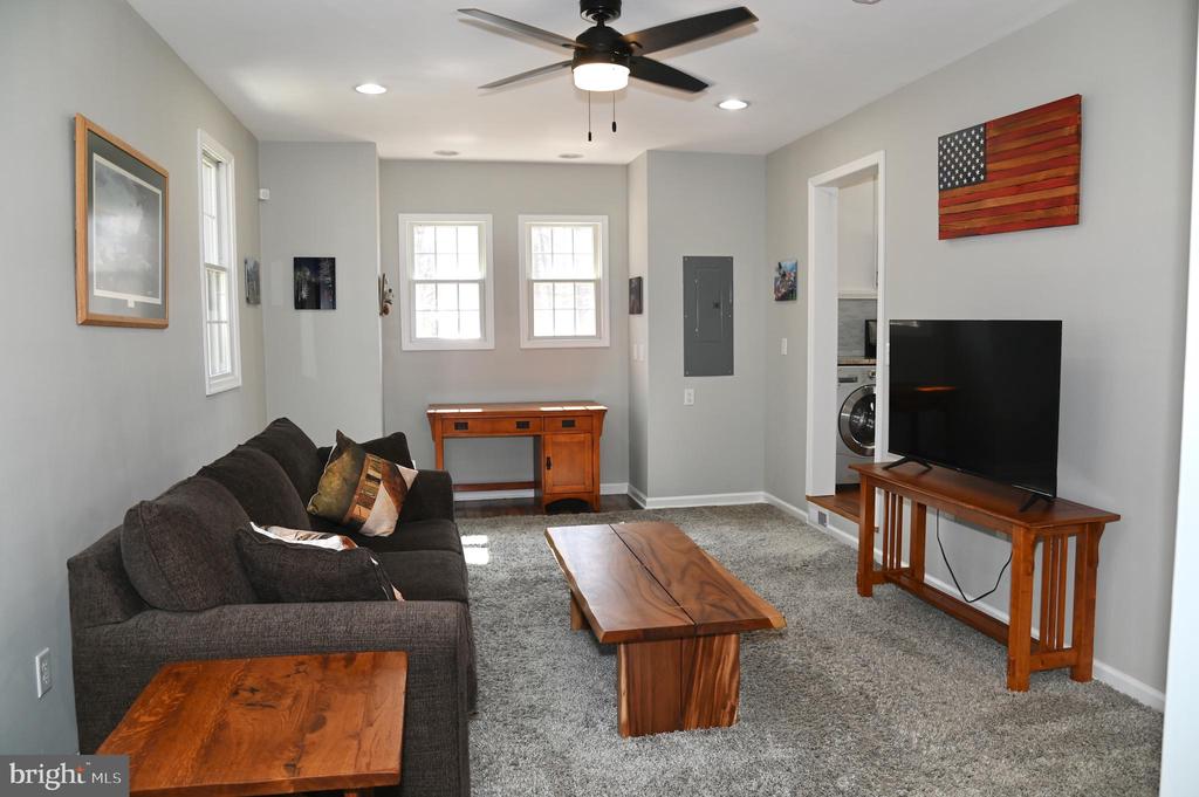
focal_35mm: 24
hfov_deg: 73.8
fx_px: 799
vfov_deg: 53.1
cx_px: 600
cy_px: 398
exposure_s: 1/60
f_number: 5.6
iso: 400
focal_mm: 24
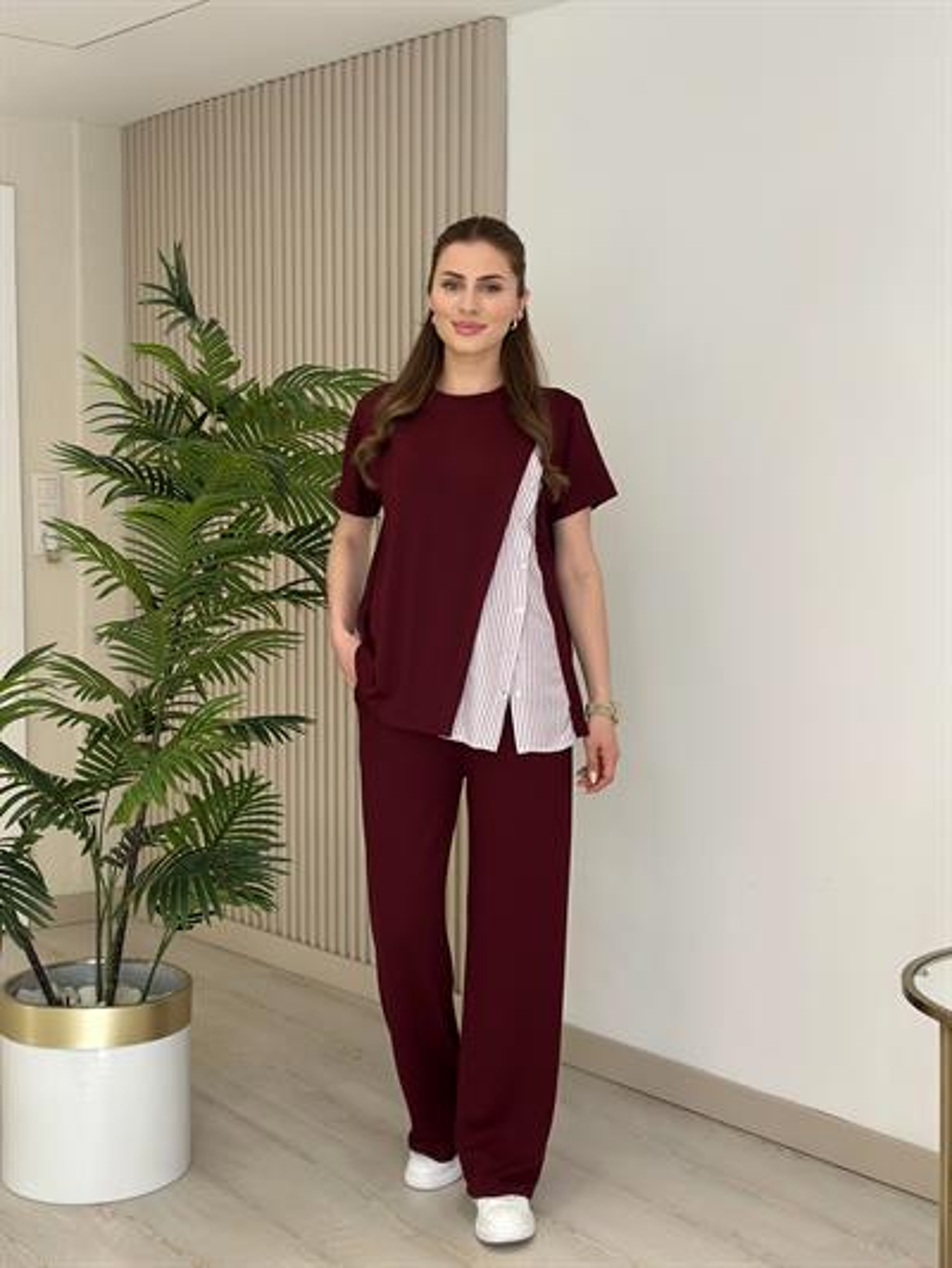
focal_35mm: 48
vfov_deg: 39.6
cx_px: 476
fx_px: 1759
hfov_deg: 30.3
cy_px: 634
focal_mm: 6.86
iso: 80
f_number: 1.78
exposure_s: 1/433
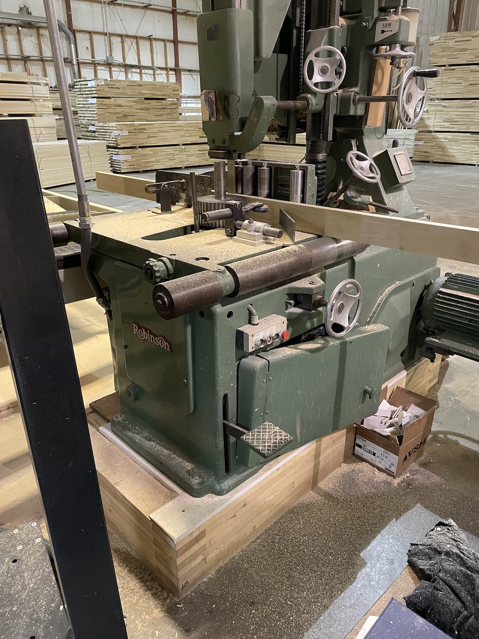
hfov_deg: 53.1
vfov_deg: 67.3
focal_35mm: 26
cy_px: 320
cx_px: 240
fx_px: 480
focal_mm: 4.2
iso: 400
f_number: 1.6
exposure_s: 1/40
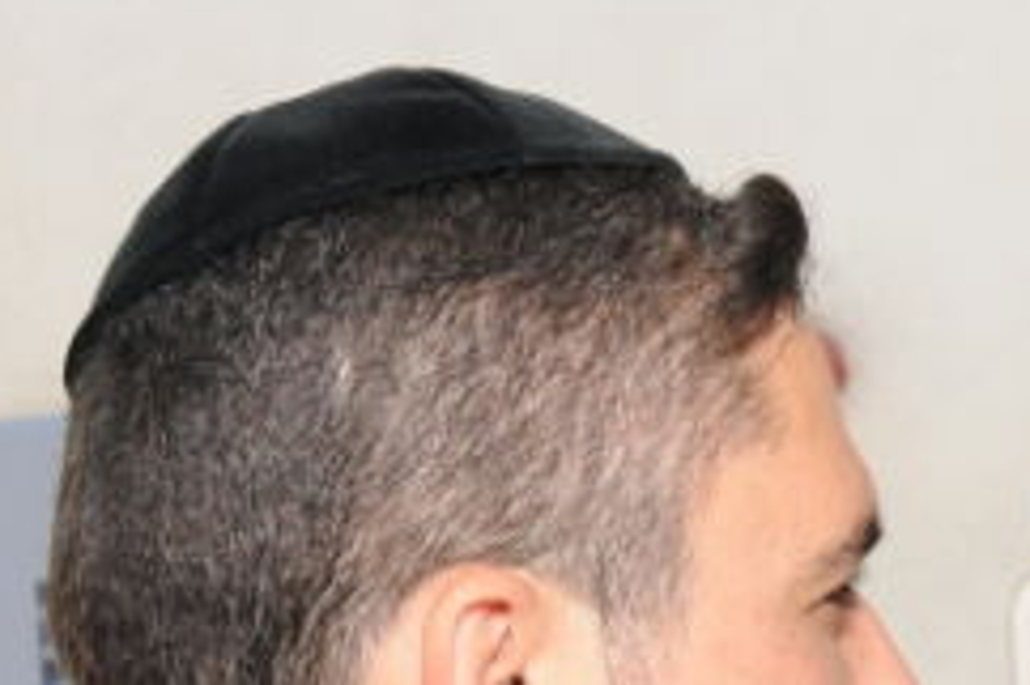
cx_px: 1341
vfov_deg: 10.5
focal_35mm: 127
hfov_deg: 15.4
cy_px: 915
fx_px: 3631
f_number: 6.3
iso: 200
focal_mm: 20
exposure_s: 1/160
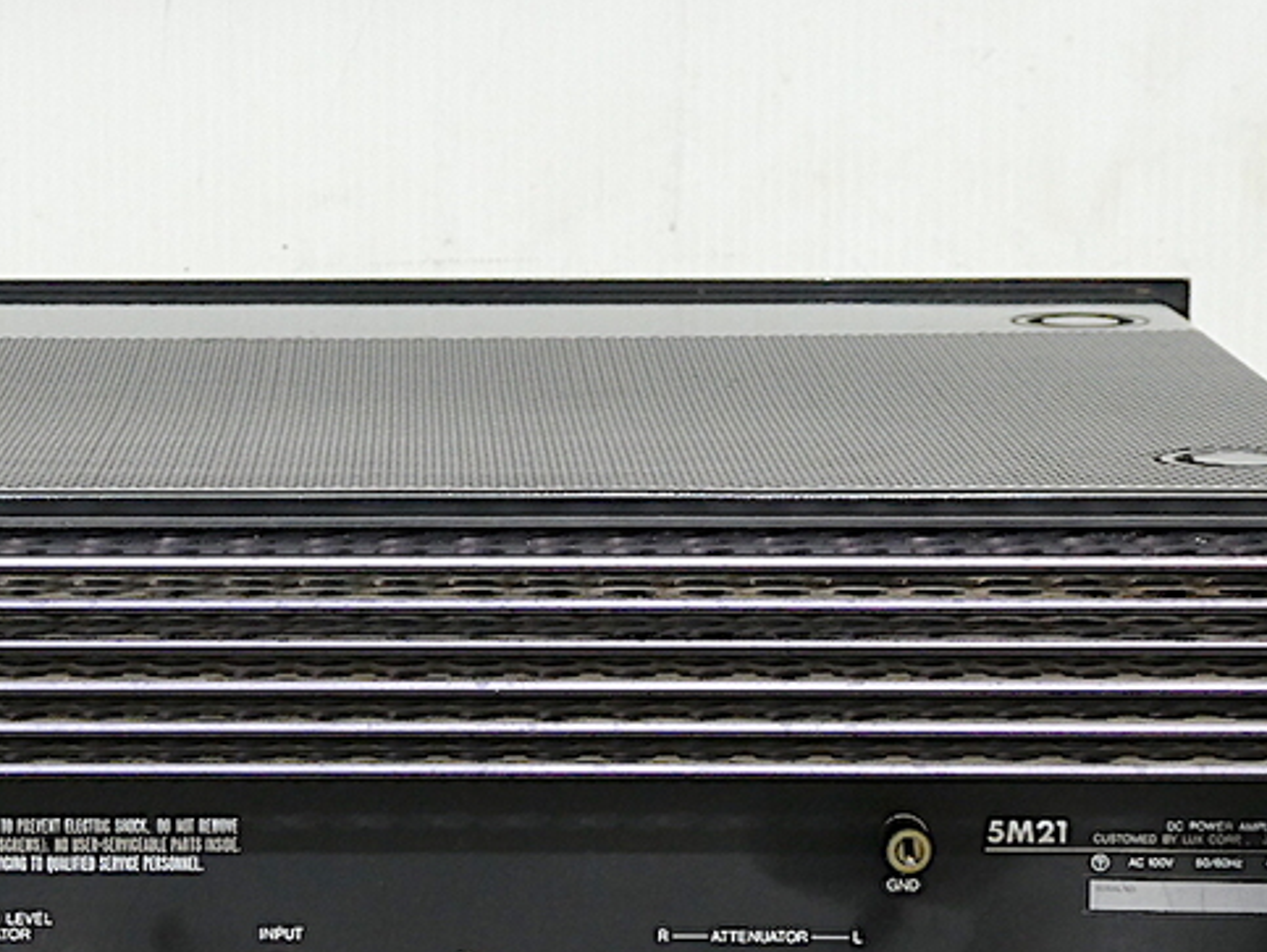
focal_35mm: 139
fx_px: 5091
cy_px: 566
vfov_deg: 10.7
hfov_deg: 14.1
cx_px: 273
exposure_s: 1/20
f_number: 4.5
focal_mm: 12.5
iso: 200
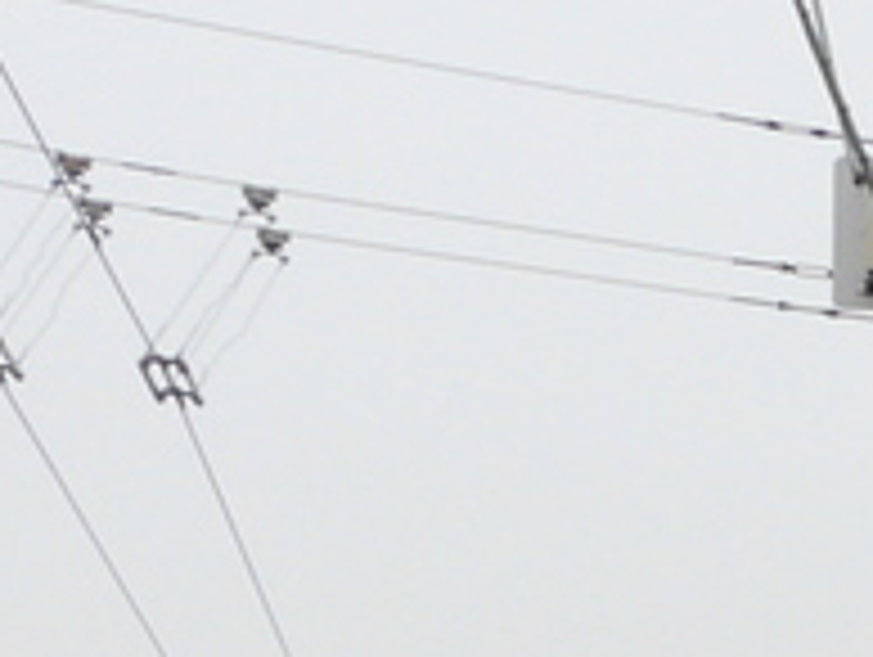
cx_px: 1940
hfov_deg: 11.7
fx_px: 3636
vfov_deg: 9.6
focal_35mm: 144
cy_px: 1318
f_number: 5.6
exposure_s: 1/200
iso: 100
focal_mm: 4.6
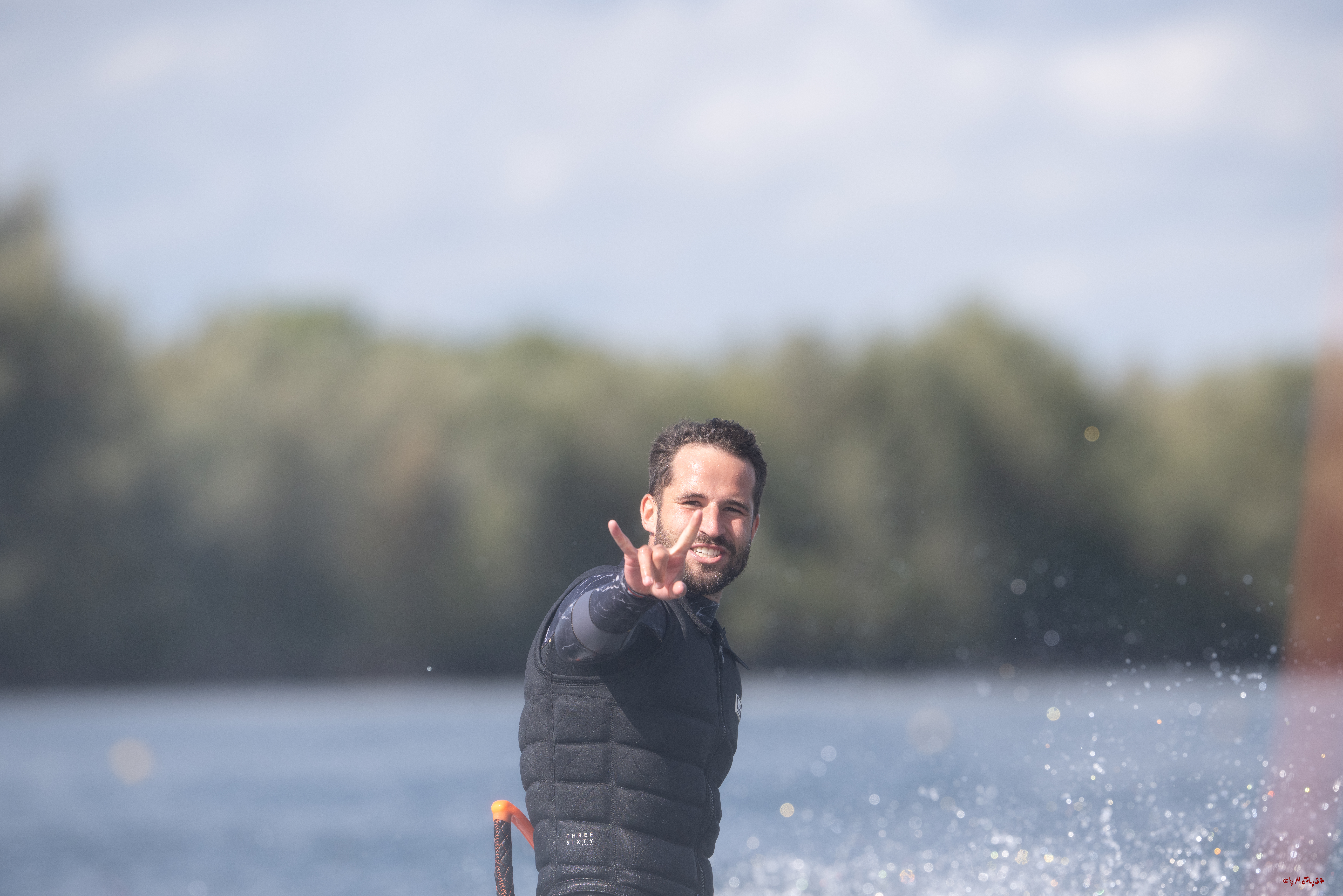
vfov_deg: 3.4
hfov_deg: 5.2
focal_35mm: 400
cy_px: 448
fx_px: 14921
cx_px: 672
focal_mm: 400
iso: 320
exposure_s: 1/2500
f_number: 5
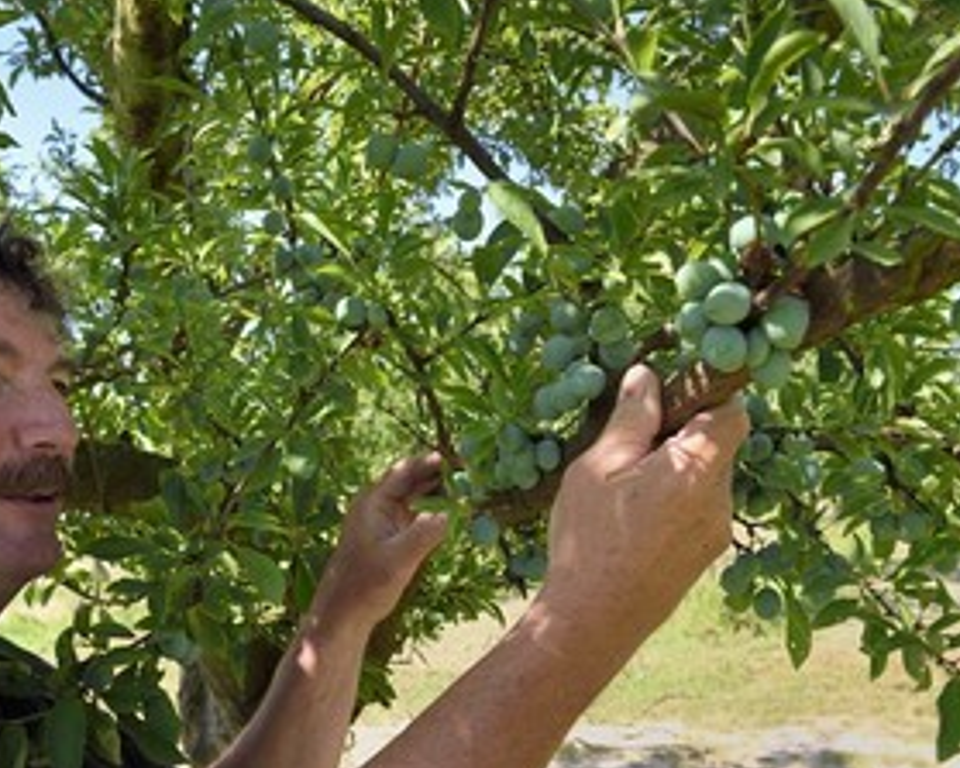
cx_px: 392
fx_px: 1164
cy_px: 444
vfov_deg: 36.4
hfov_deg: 44.6
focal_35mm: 41
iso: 200
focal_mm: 29
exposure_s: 1/100
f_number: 9
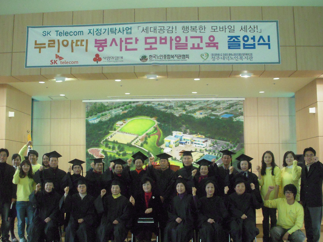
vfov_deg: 32.1
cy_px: 136
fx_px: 420
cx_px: 159
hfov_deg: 42.1
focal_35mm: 45
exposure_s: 1/125
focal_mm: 6.3
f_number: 3.3
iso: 800
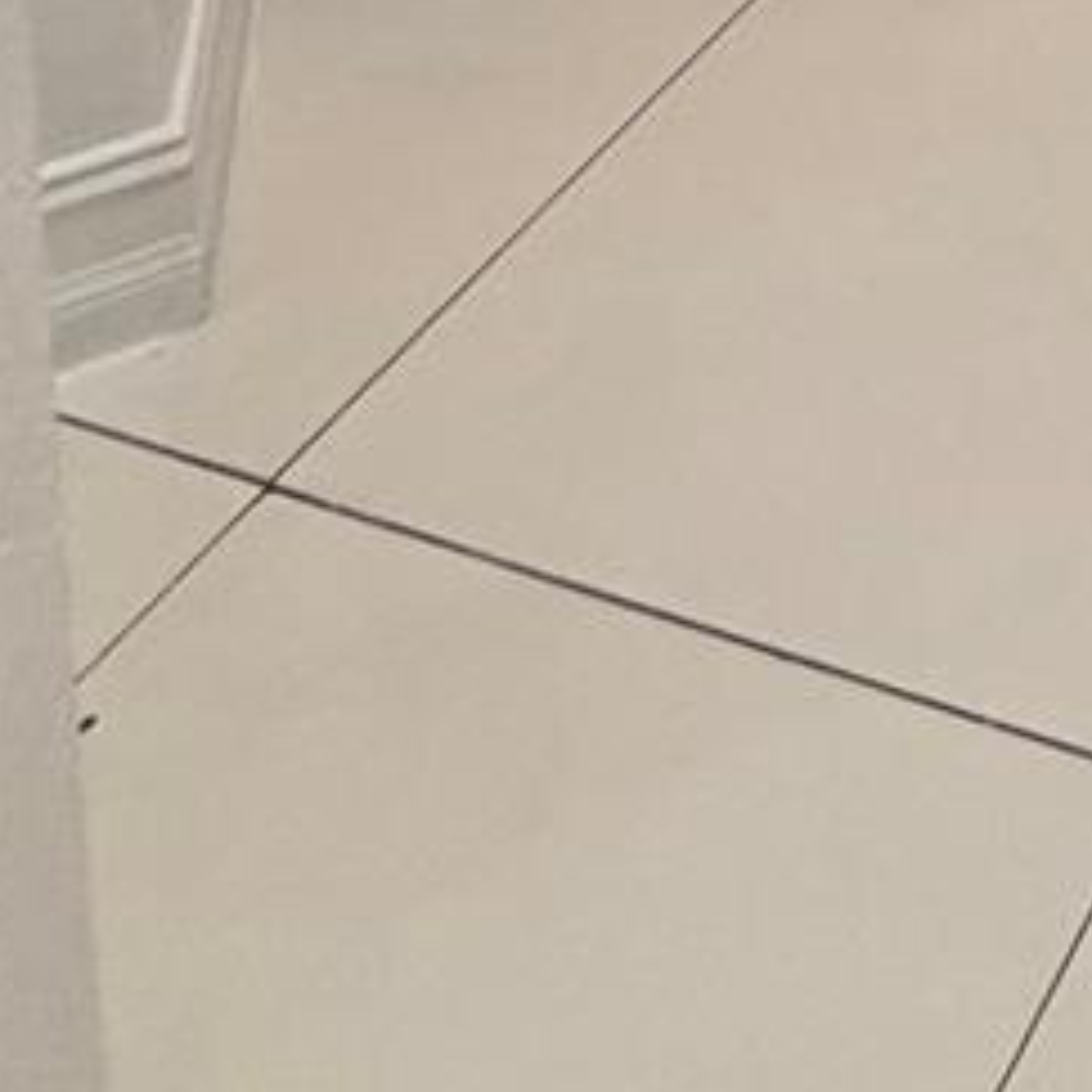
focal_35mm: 61
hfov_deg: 19.9
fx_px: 2177
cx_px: 2000
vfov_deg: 16.0
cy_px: -1420
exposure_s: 1/120
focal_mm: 2.22
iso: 250
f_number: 2.2
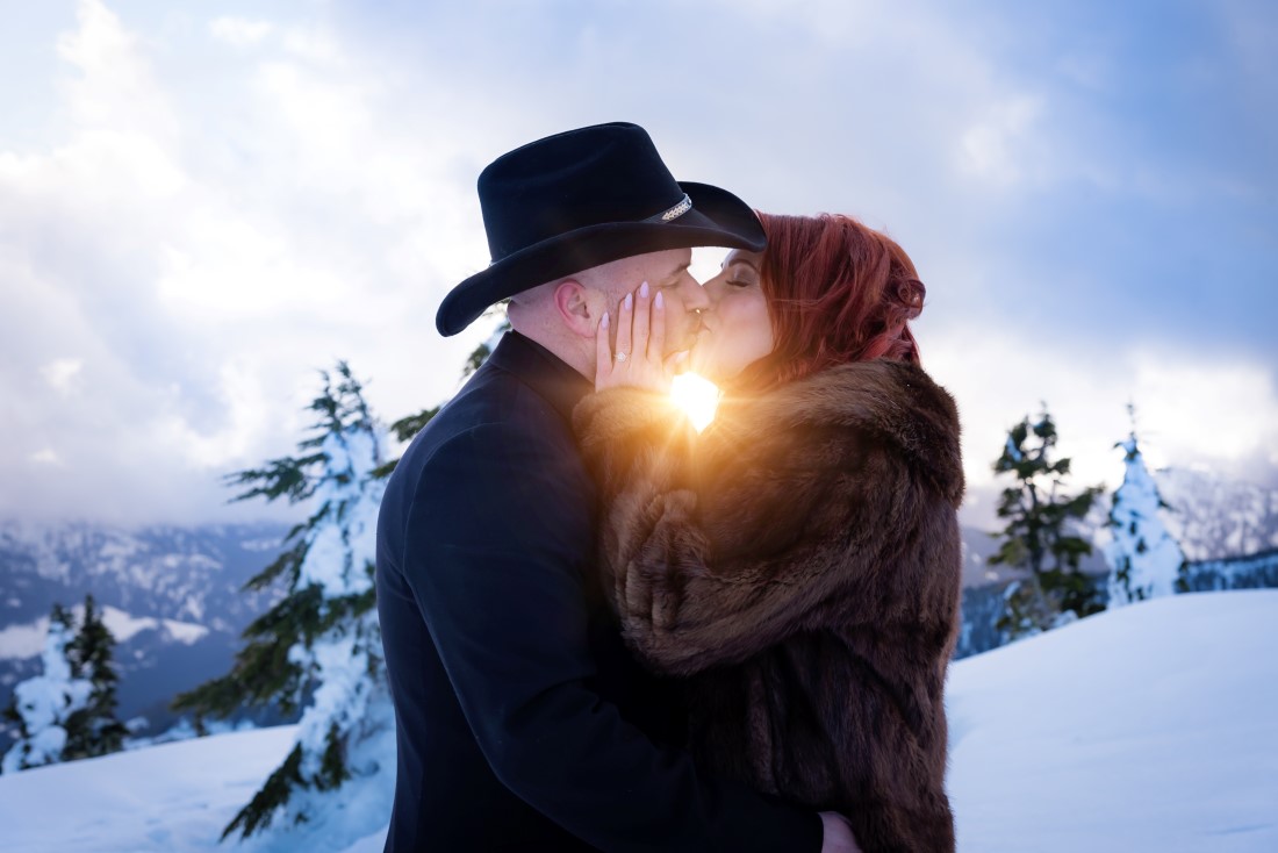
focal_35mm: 62
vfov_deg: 21.9
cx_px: 639
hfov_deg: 32.4
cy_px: 426
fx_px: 2201
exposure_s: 1/250
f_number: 8
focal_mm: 62
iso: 200
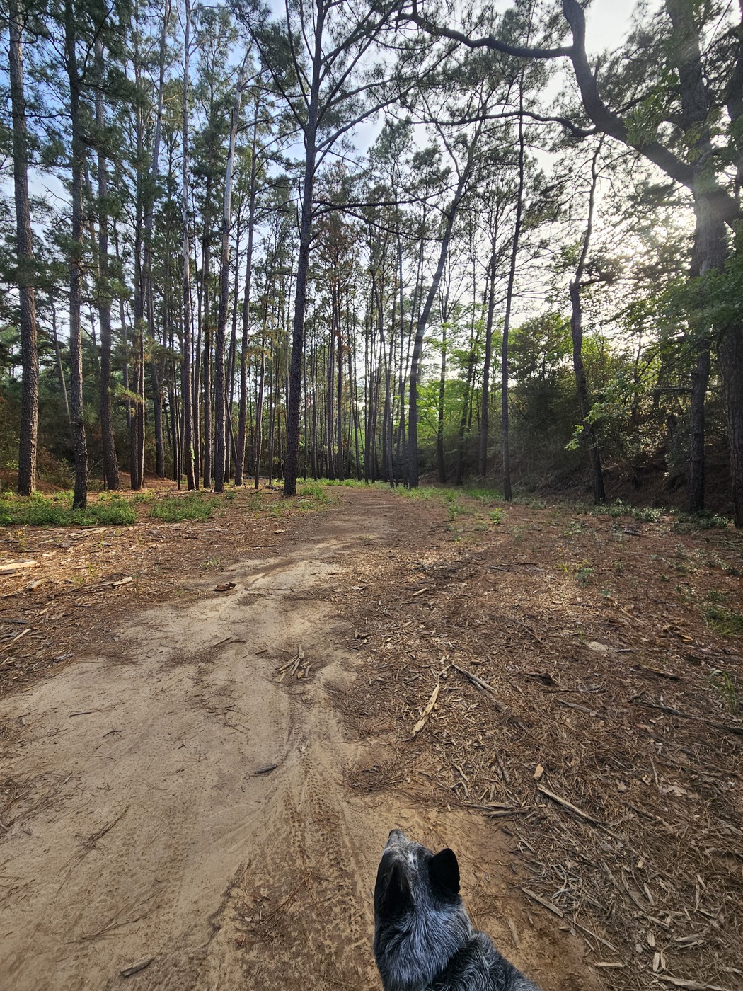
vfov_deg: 106.2
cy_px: 496
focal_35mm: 13
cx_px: 372
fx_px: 372
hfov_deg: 89.9
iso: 50
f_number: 2.2
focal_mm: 2.2
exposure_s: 1/310
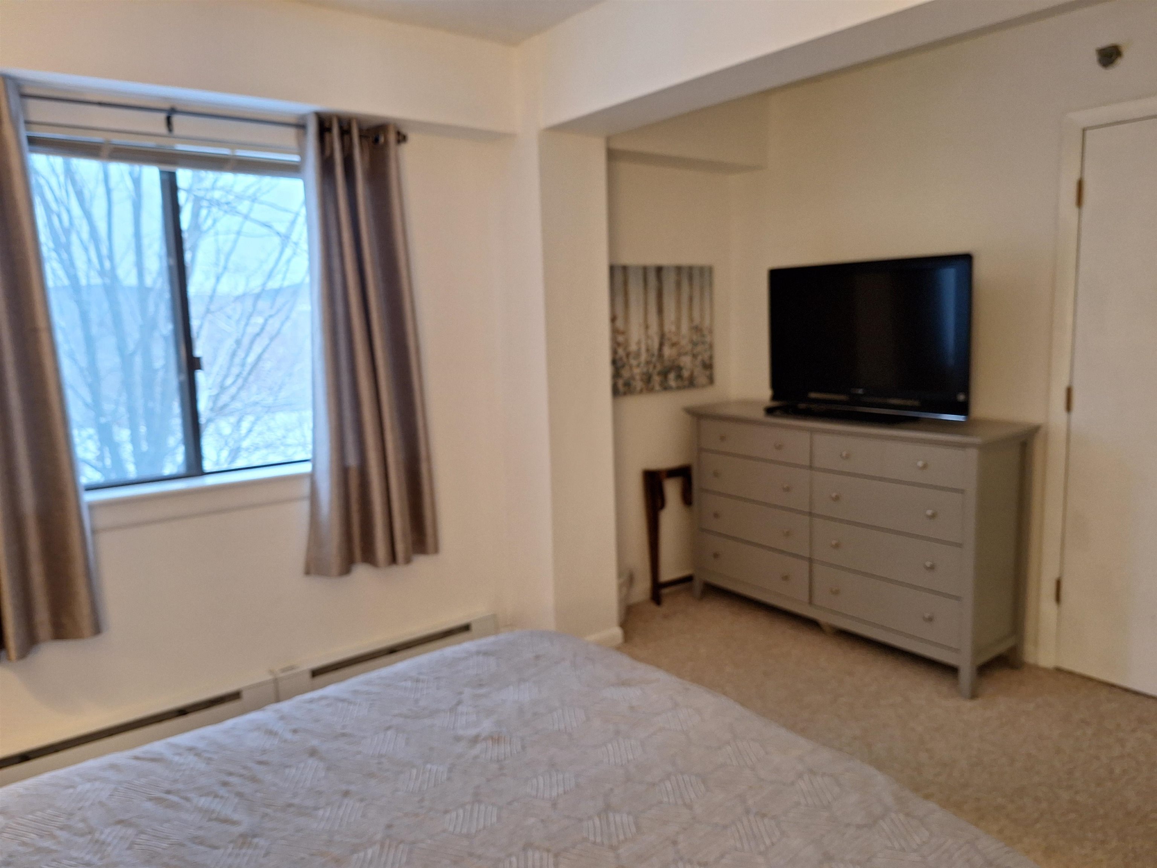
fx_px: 769
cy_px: 434
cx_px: 578
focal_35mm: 23
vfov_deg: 58.9
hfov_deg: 73.9
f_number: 1.8
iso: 125
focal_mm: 5.54
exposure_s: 1/40
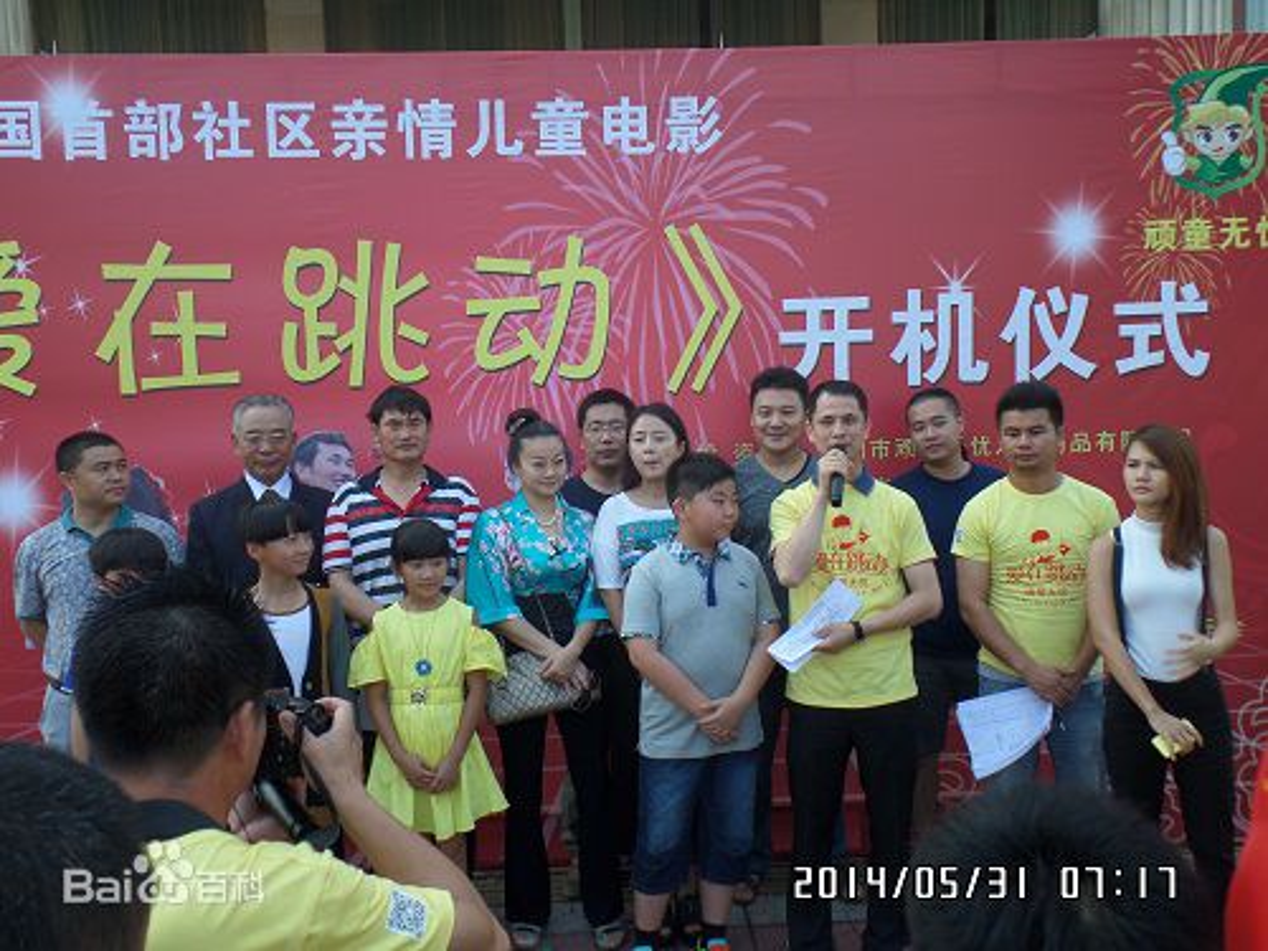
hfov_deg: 52.6
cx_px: 634
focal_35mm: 35
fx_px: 1282
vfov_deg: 40.7
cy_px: 476
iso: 100
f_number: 3.4
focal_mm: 6.2
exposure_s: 1/180
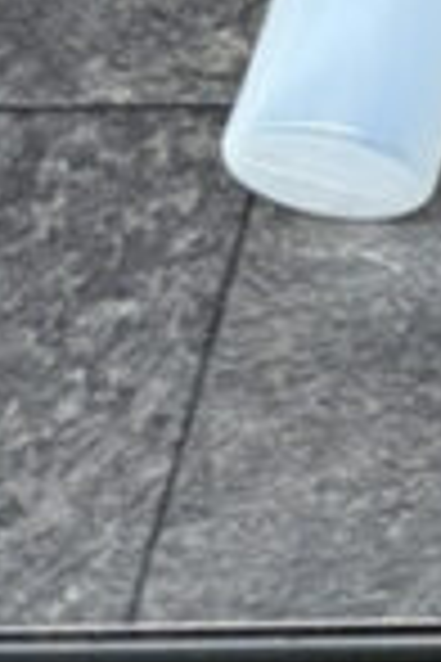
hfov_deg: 6.1
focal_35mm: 189
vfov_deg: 10.3
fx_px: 3473
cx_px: 1714
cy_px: -527
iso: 125
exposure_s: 1/121
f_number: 1.6
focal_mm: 5.96
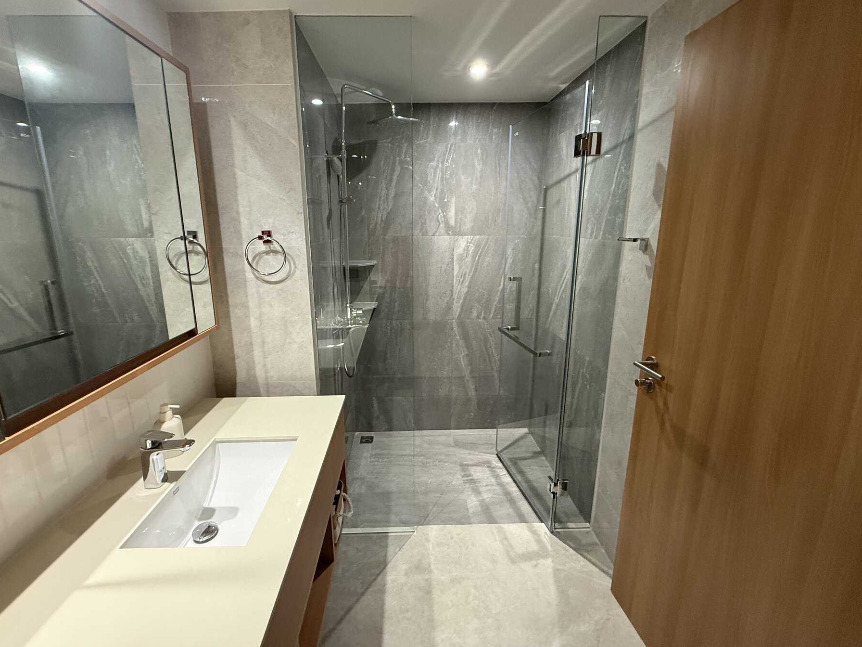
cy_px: 306
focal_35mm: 15
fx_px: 374
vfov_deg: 81.7
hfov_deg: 98.1
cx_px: 414
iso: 400
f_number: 2.2
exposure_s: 1/50
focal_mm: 2.22
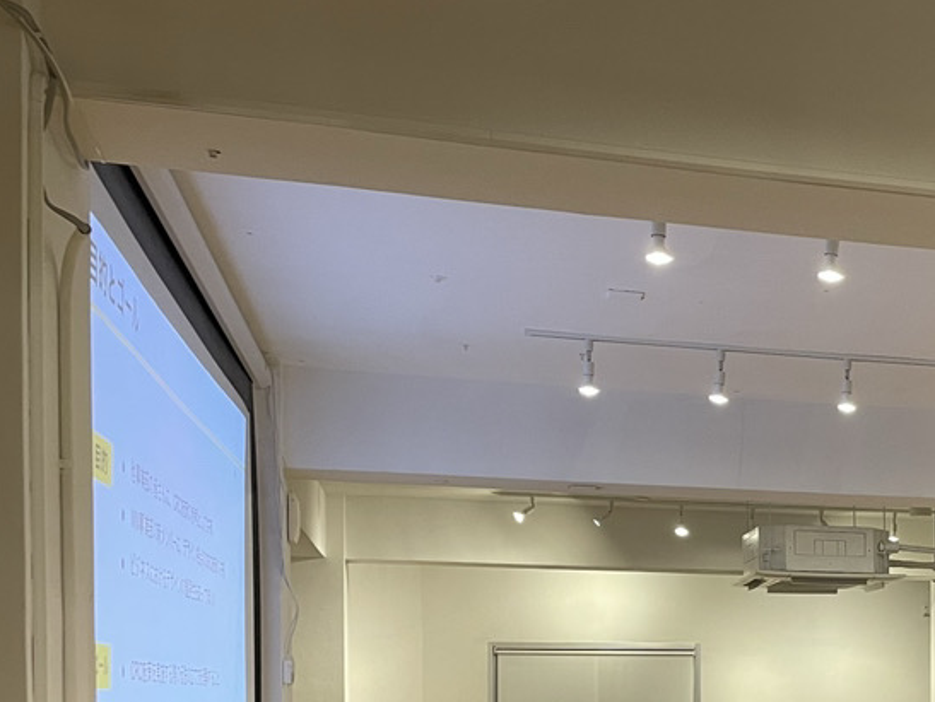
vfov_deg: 24.3
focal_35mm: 57
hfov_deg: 30.7
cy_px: 733
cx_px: 990
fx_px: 1541
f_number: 1.6
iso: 125
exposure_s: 1/50
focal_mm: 4.2
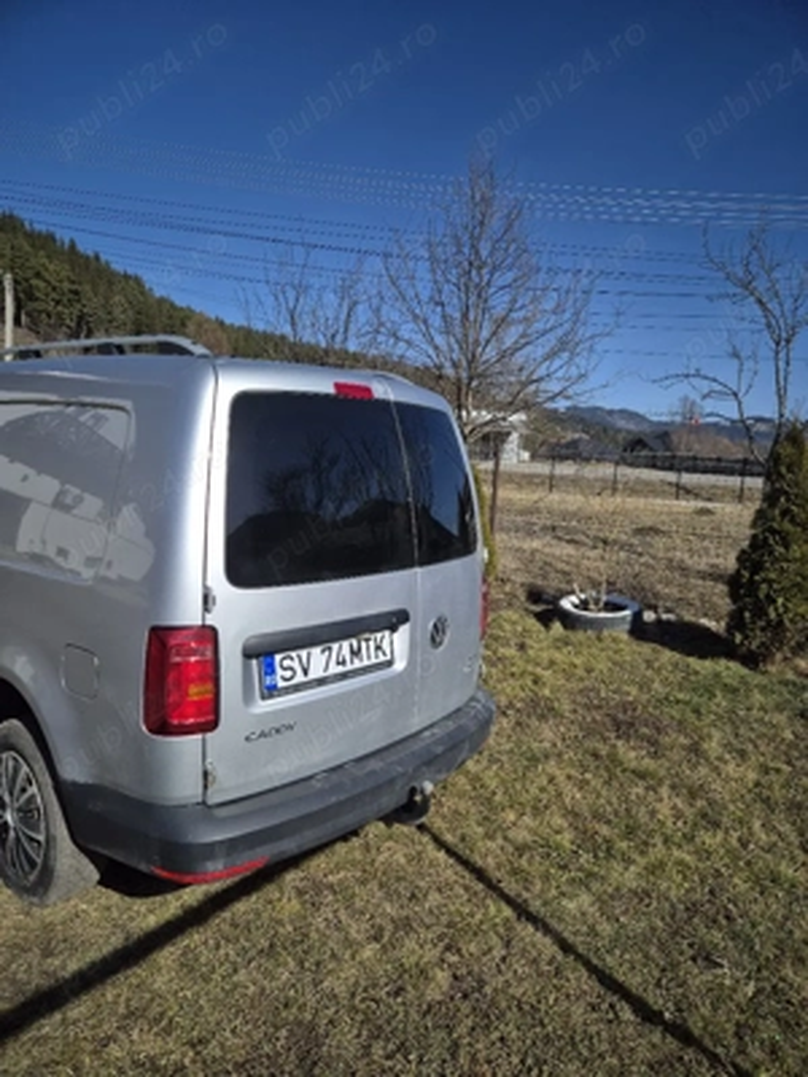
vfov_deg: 73.9
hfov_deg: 58.9
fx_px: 716
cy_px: 538
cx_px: 404
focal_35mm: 23
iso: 25
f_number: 1.8
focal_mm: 5.4
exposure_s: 1/2000
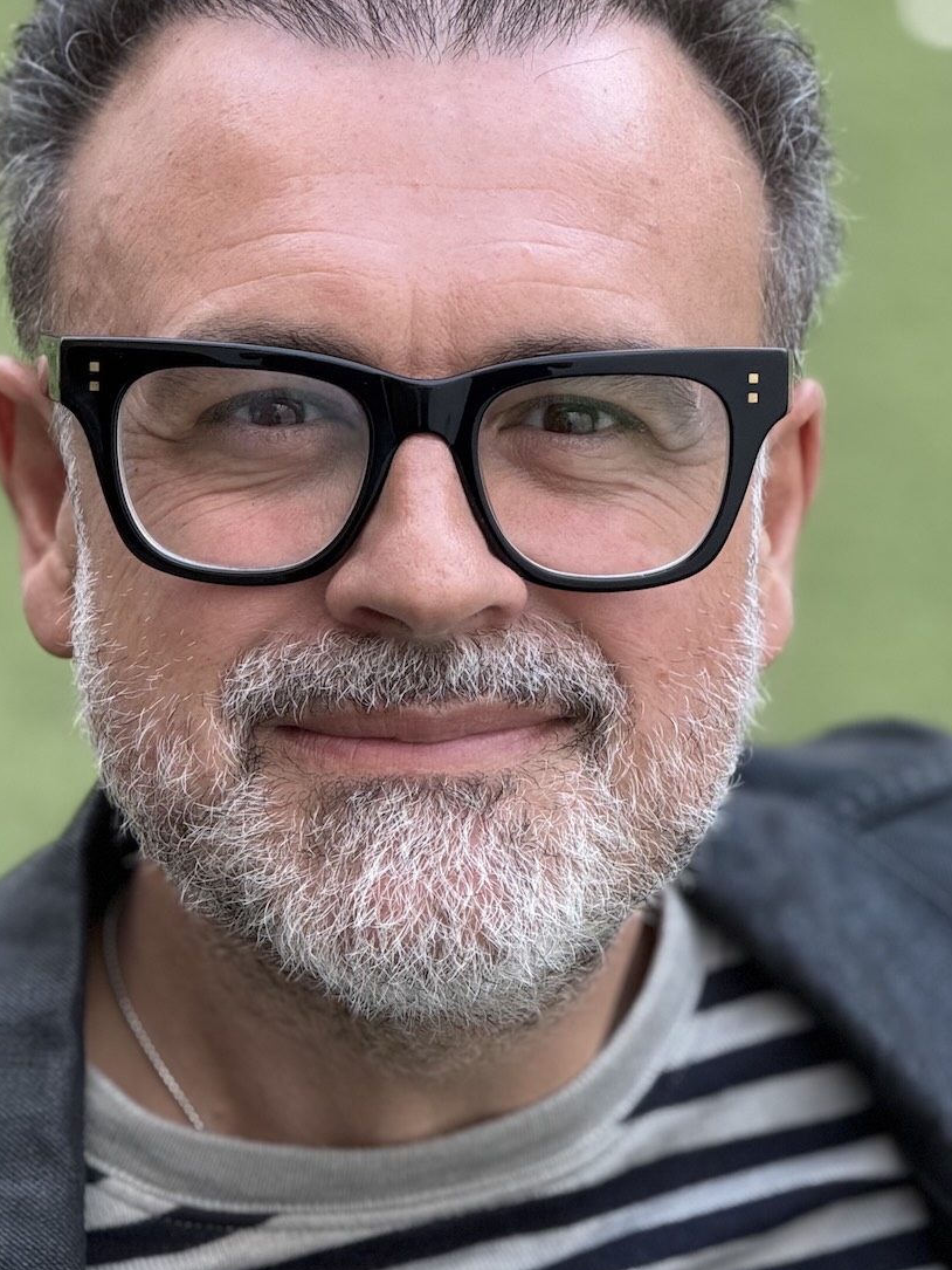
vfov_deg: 11.2
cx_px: 361
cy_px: 684
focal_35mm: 177
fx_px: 6489
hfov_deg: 8.4
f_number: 2.8
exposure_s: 1/99
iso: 160
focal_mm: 15.66
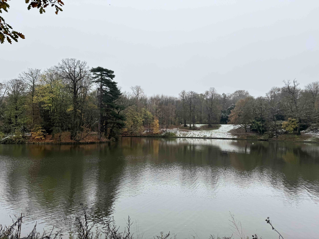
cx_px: 160
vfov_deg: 56.8
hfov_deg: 71.6
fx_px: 221
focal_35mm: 24
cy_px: 120
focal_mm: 6.76
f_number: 1.78
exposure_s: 1/678
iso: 80
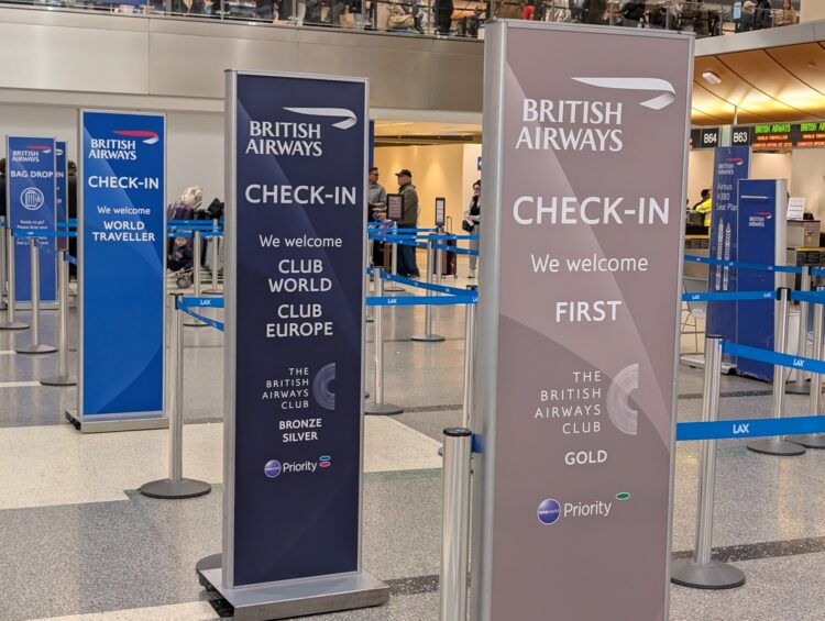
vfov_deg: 29.8
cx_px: 412
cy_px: 310
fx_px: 1170
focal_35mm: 49
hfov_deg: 38.9
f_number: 1.68
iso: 506
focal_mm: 6.9
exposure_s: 1/240
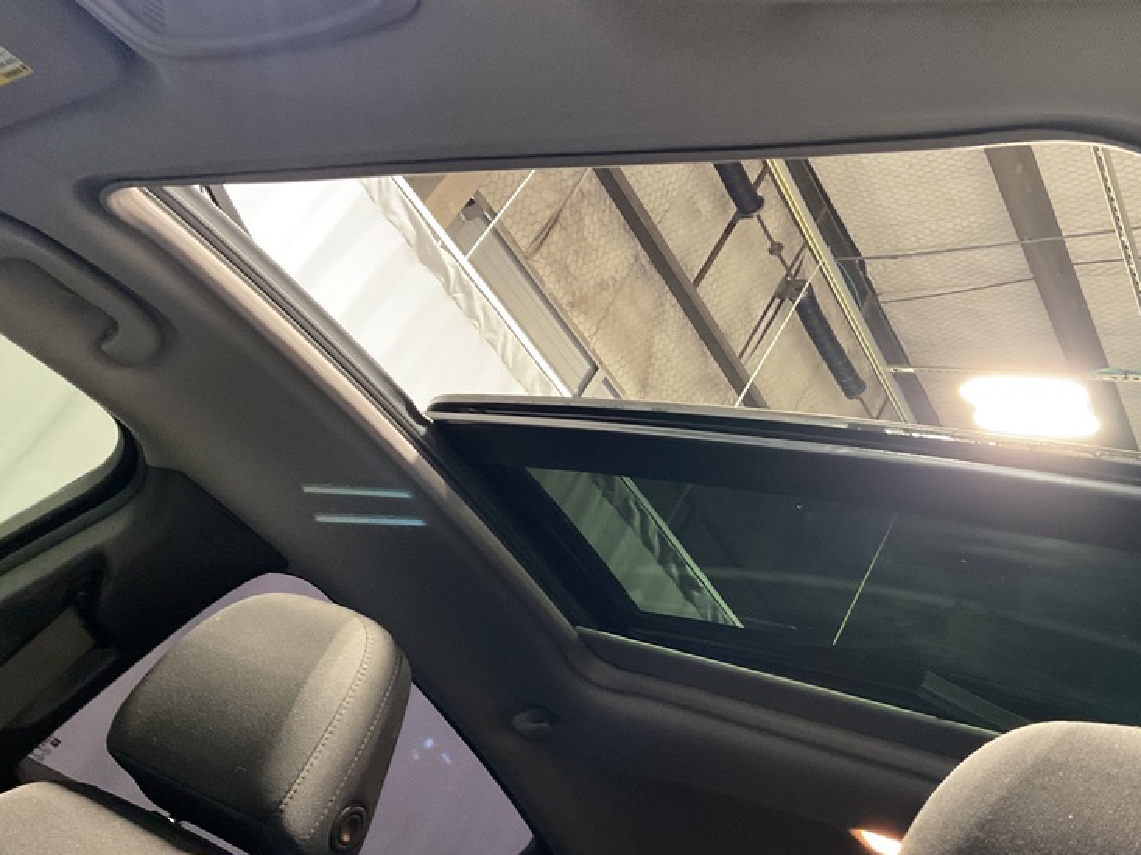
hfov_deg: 48.6
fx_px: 1252
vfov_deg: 37.7
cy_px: 461
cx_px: 702
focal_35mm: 38
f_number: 1.8
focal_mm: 3
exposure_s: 1/33
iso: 250
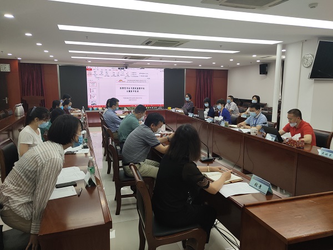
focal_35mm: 30
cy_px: 125
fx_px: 289
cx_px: 166
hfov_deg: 60.0
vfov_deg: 46.8
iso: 51
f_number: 1.8
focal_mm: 4.35
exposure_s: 1/100
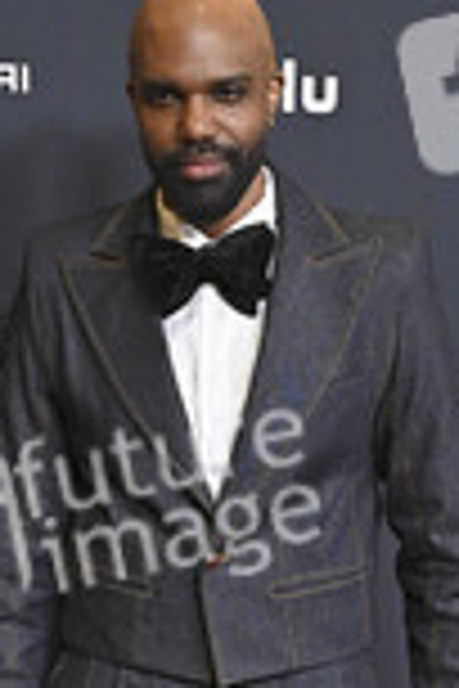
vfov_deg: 20.7
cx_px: 220
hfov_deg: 14.6
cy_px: 742
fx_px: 1798
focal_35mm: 94
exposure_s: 1/250
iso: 4000
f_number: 5.6
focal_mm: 36
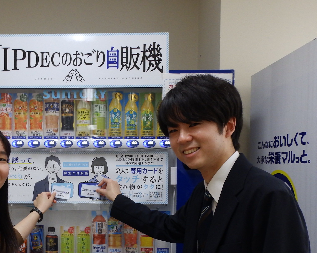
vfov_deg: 40.5
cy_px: 175
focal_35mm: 36
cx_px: 84
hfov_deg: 48.6
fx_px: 338
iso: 200
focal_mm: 4
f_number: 3.4
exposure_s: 1/30
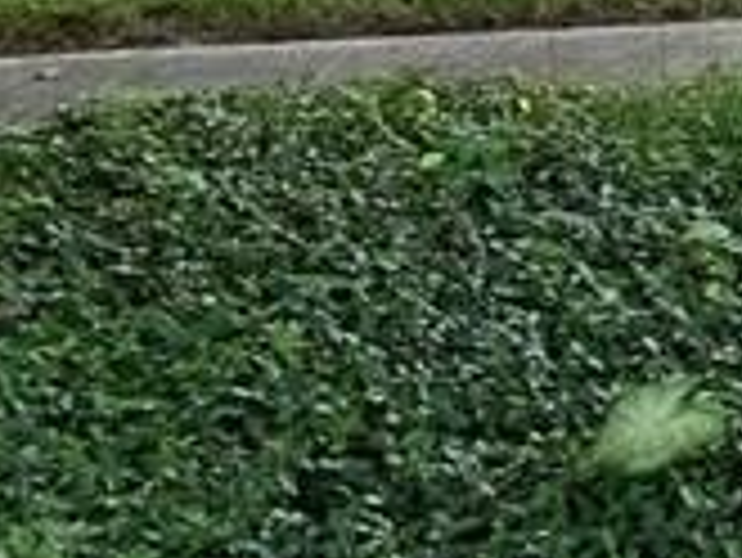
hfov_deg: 9.7
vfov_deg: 8.8
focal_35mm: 161
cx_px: 2145
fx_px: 3454
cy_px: -526
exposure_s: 1/570
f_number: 1.8
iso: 25
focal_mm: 4.25
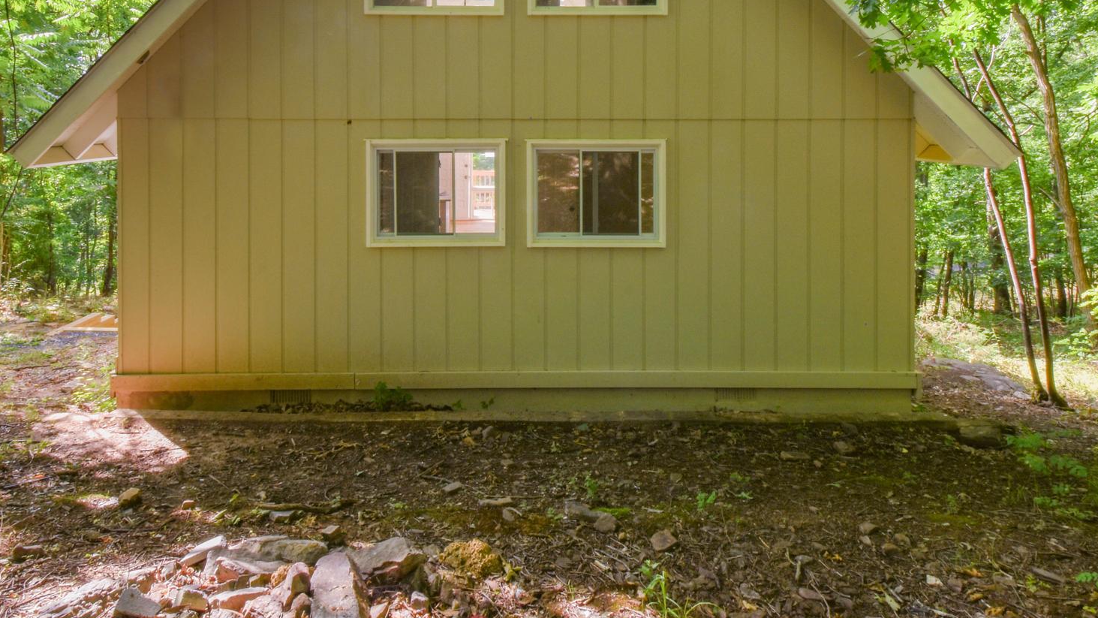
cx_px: 515
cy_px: 158
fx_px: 641
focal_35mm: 22
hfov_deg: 81.1
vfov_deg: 49.5
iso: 100
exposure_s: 1/10
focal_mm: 10
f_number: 22
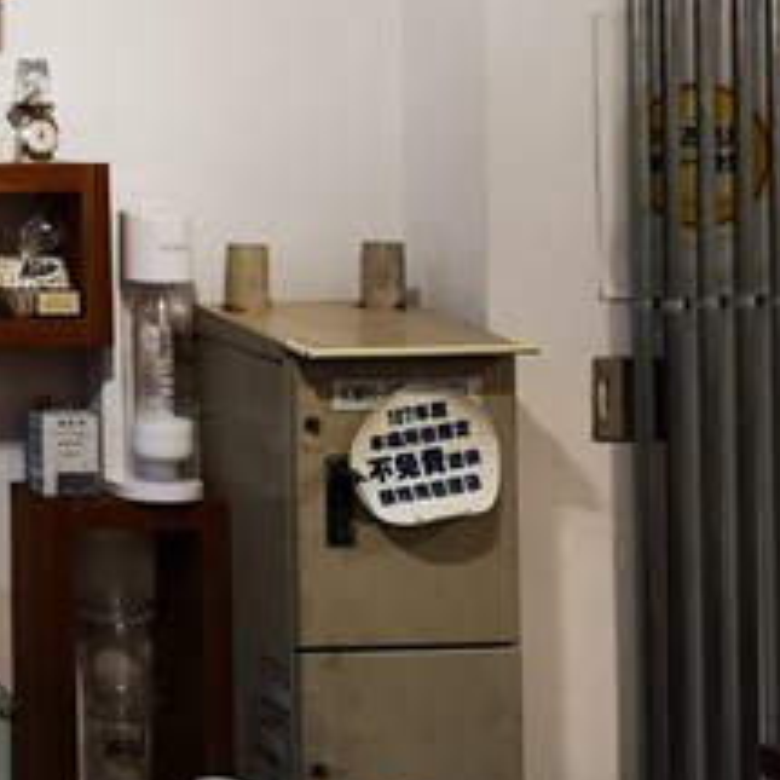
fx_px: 2039
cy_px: 98
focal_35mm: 80
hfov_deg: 18.9
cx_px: -406
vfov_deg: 21.2
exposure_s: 1/24
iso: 500
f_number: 1.8
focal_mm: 3.95
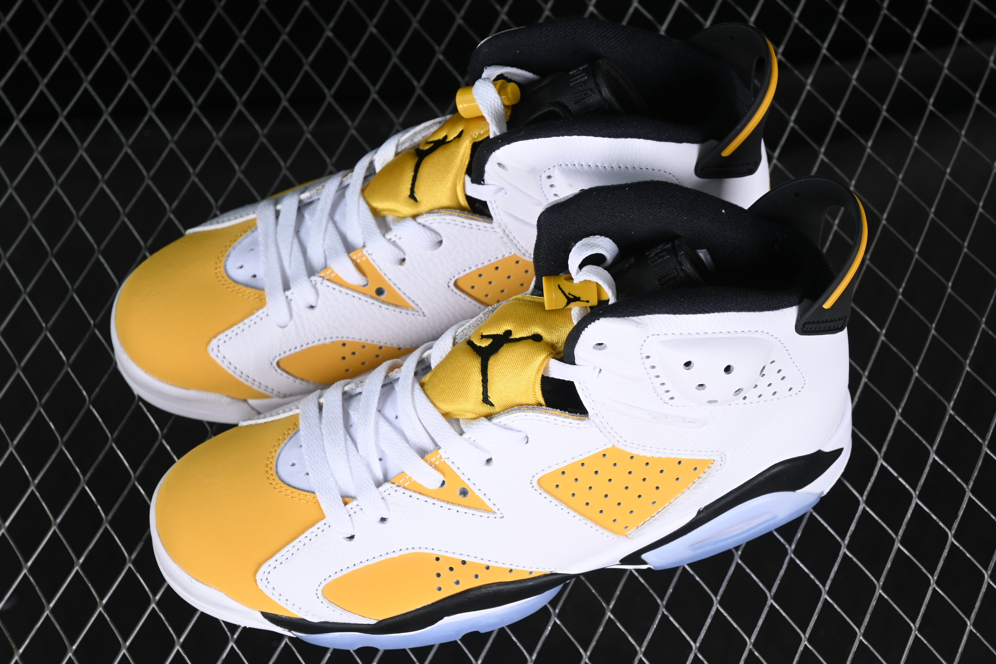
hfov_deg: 27.0
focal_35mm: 75
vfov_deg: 18.2
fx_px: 2075
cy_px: 332
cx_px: 498
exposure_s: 1/80
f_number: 7.1
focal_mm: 50
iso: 160
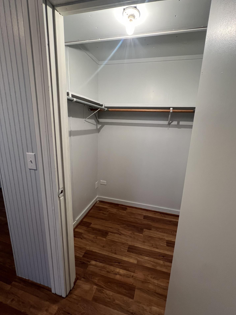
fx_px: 127
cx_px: 126
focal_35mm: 14
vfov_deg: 102.1
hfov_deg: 85.5
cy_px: 156
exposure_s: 1/120
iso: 250
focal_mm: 1.57
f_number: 1.8
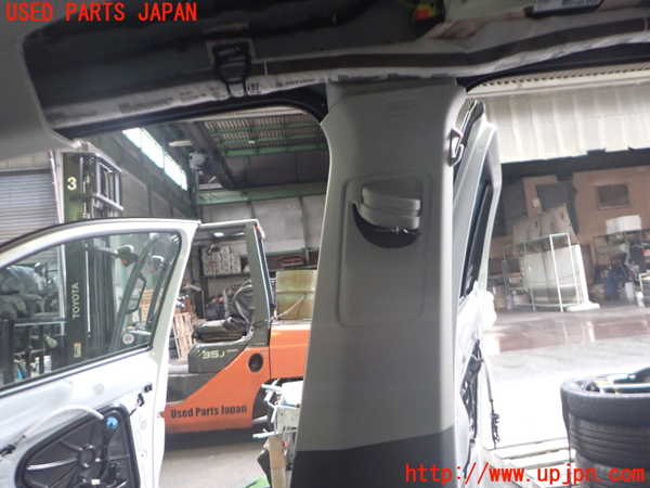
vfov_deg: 54.9
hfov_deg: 69.4
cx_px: 325
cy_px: 244
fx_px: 469
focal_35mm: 25
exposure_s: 1/125
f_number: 2
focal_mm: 4.5
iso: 1000
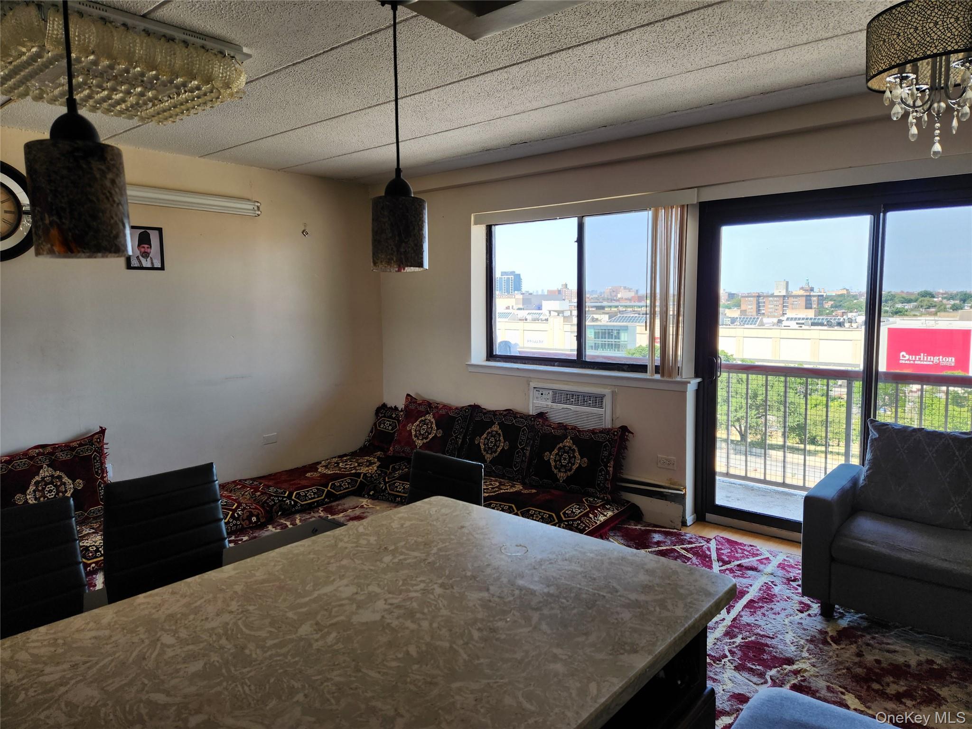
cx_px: 486
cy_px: 364
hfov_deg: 73.9
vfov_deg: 58.9
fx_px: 646
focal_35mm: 23
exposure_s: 1/180
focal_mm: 5.4
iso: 64
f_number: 1.8
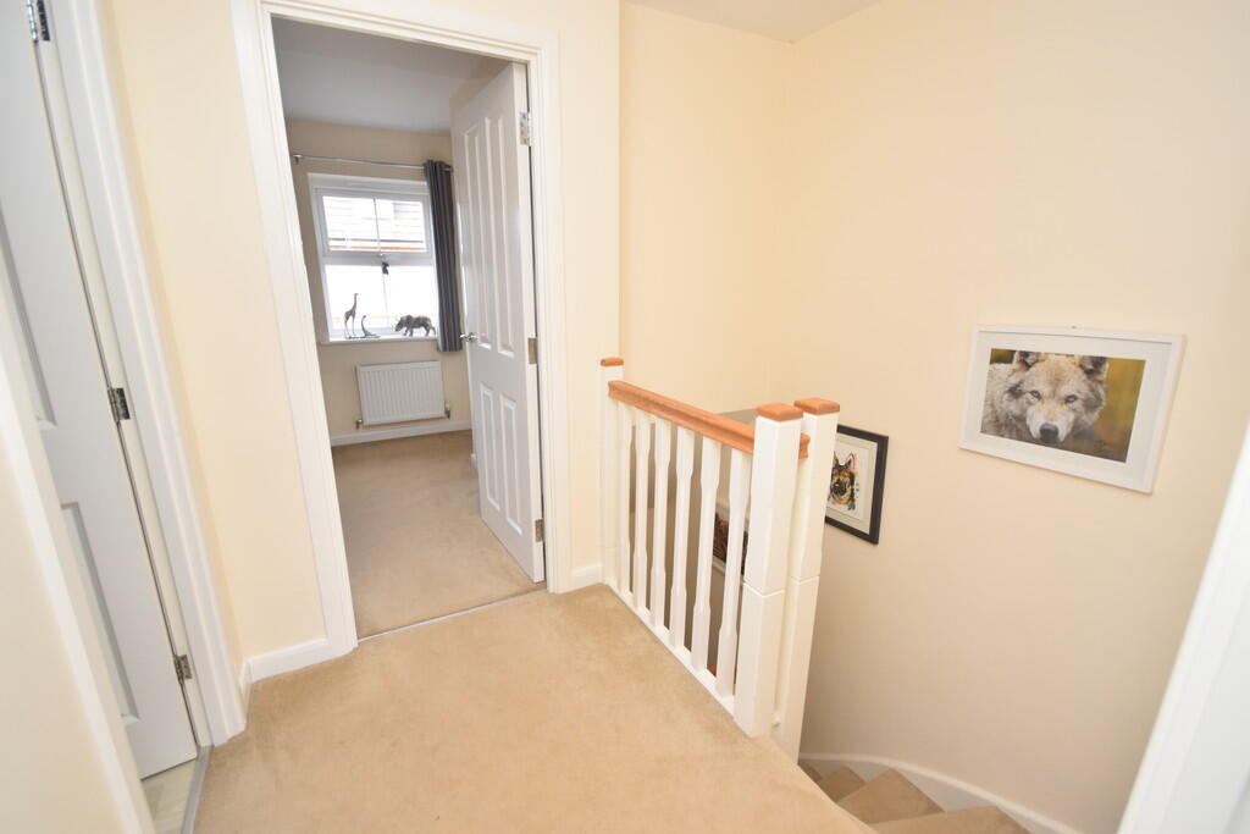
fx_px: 521
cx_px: 625
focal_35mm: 15
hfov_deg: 100.4
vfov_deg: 77.3
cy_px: 417
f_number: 4
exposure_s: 1/125
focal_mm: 10
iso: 800
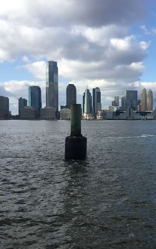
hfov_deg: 28.4
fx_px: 299
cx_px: 132
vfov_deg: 45.3
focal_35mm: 44
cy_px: 124
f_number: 2.4
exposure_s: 1/1148
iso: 25
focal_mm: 3.3
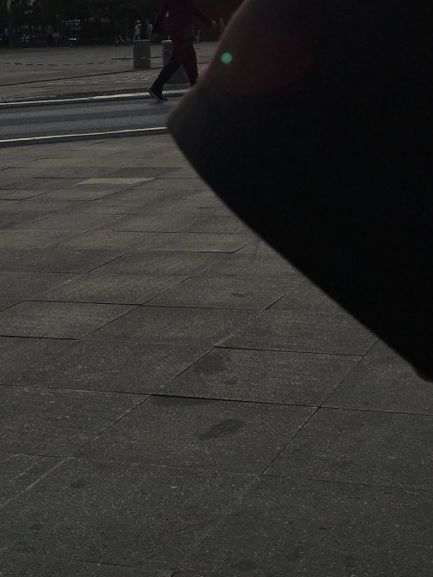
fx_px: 1151
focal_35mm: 69
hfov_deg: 21.3
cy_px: -63
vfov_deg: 26.0
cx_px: 271
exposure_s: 1/1748
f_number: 2.2
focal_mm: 4.15
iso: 25
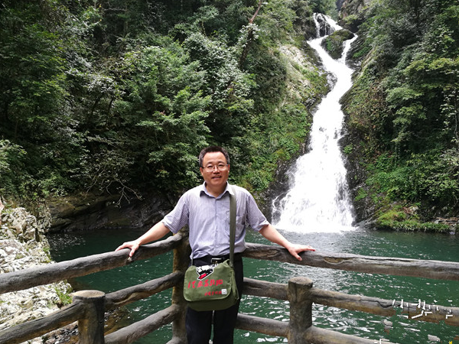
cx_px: 230
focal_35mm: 36
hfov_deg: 51.4
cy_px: 189
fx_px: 477
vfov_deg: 39.6
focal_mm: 4.5
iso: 64
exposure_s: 1/60
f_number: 2.2
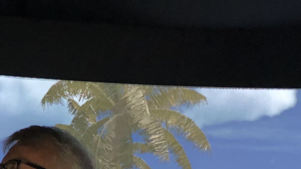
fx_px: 838
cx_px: -21
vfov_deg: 11.3
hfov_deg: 19.6
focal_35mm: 105
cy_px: 208
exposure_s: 1/12
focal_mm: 3.99
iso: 100
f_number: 1.8
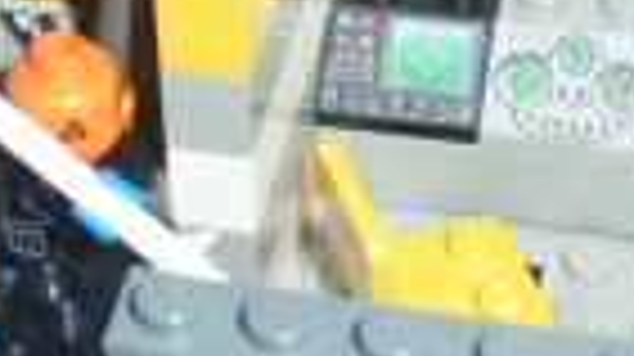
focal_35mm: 124
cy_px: 252
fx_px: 2083
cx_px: -130
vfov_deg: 9.7
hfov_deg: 16.6
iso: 100
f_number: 3.3
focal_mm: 4.1
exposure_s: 1/30
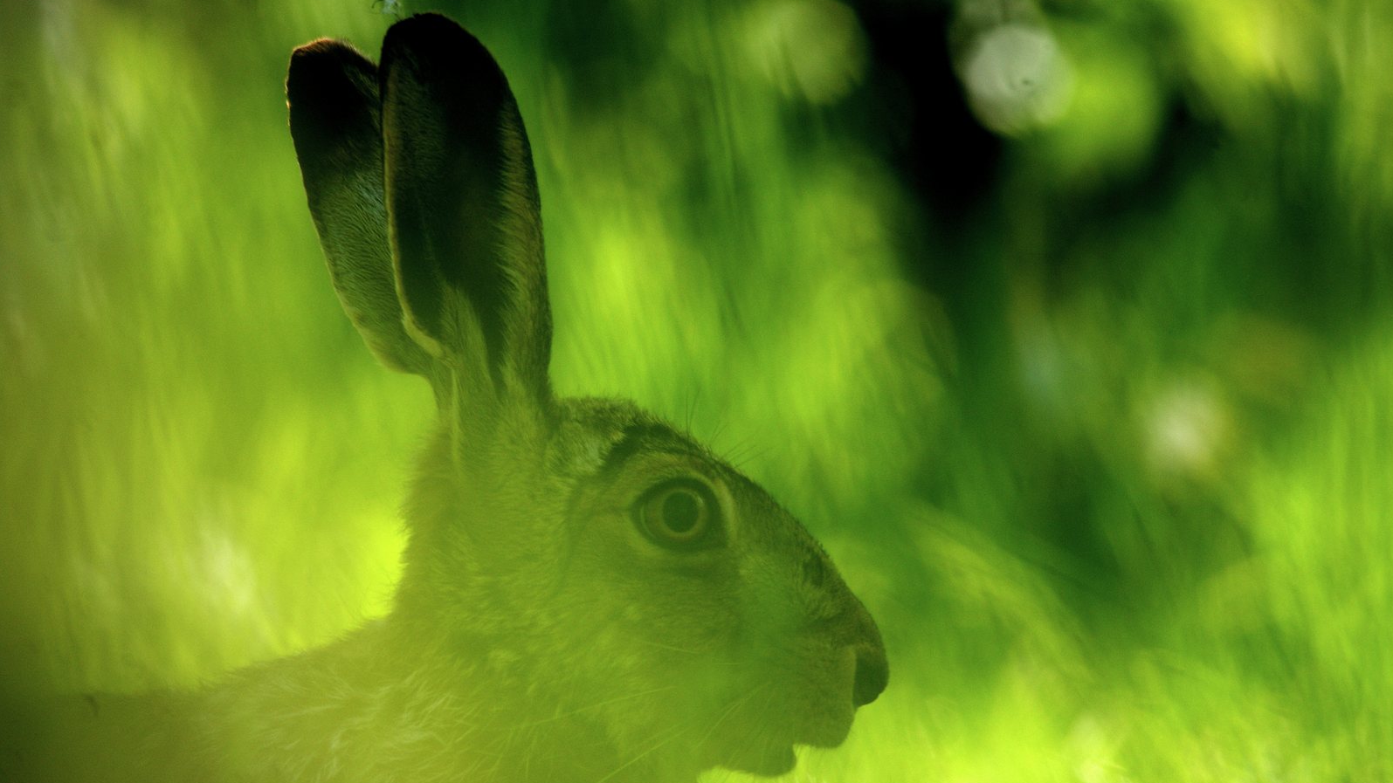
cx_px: 698
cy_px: 451
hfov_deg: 3.8
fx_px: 20942
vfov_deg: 2.1
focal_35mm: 567
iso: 200
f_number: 6.3
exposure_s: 1/320
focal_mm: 360
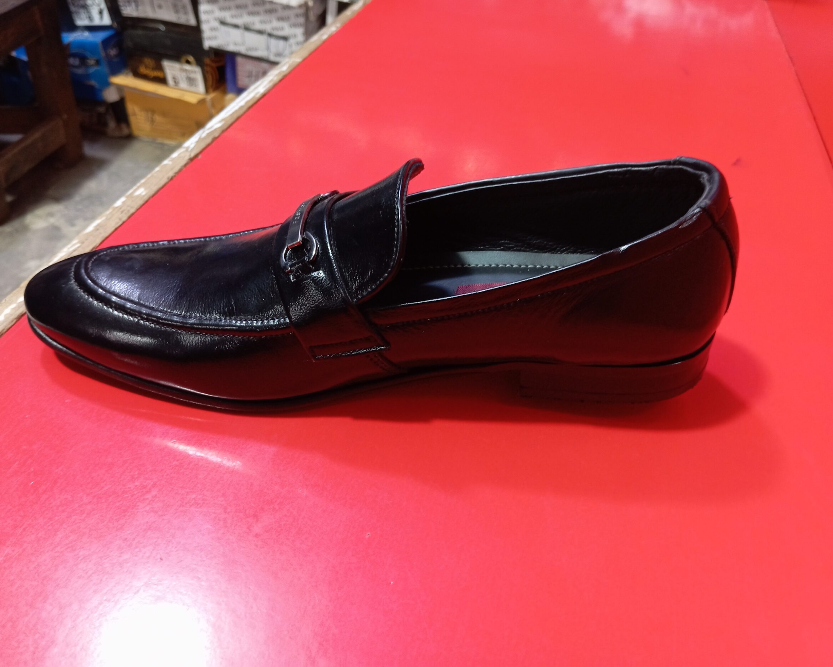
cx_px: 420
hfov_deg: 58.8
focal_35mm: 30
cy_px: 323
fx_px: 740
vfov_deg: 48.5
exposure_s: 1/33.3
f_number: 1.8
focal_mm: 4.22
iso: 481
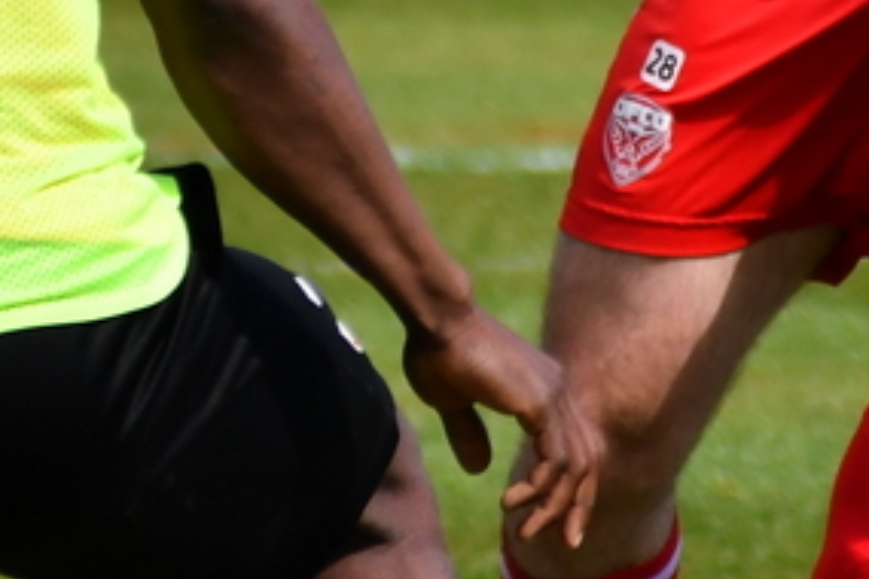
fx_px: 48733
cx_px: 189
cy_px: -209
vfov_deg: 0.7
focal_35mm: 2019
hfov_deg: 1.0
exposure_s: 1/2000
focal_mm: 240
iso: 400
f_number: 7.1
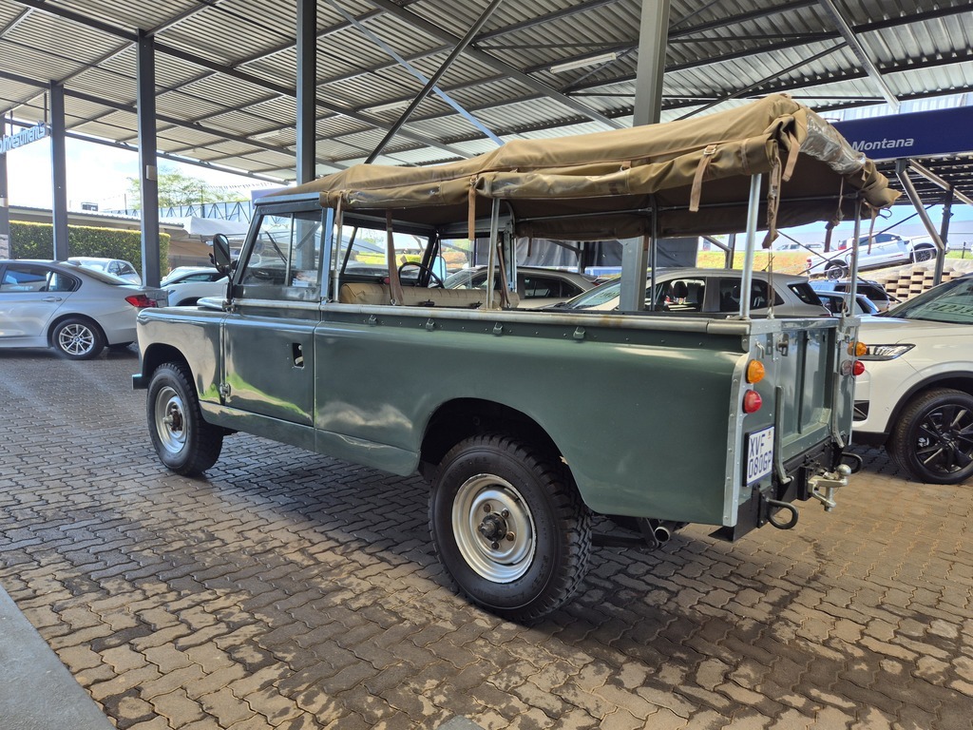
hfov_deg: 73.9
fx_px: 646
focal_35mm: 23
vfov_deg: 58.9
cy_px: 365
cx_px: 486
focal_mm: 5.4
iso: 25
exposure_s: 1/211
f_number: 1.8
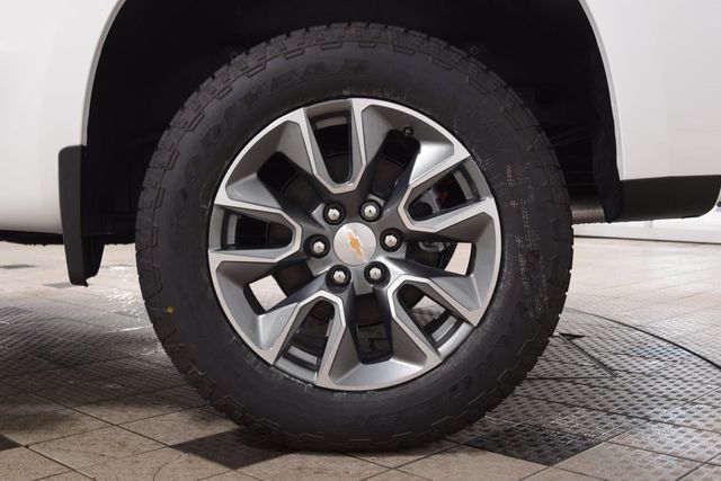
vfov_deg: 30.9
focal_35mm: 44
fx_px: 871
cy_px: 240
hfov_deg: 45.0
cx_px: 360
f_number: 6.3
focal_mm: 29
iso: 800
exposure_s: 1/15
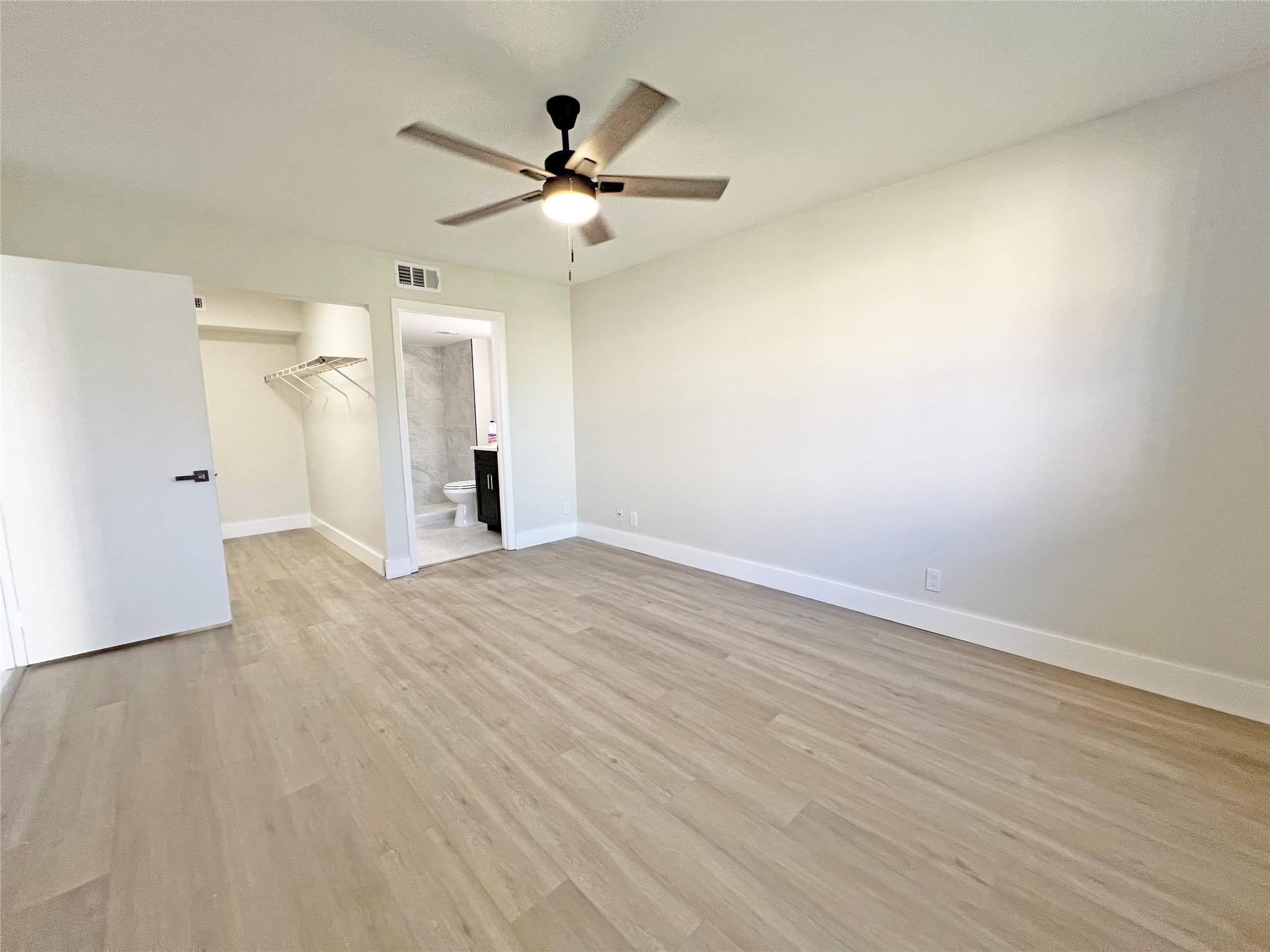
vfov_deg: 89.9
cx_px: 635
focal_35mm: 13
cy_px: 476
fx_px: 477
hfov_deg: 106.2
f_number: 1.8
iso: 200
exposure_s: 1/120
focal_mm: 1.57
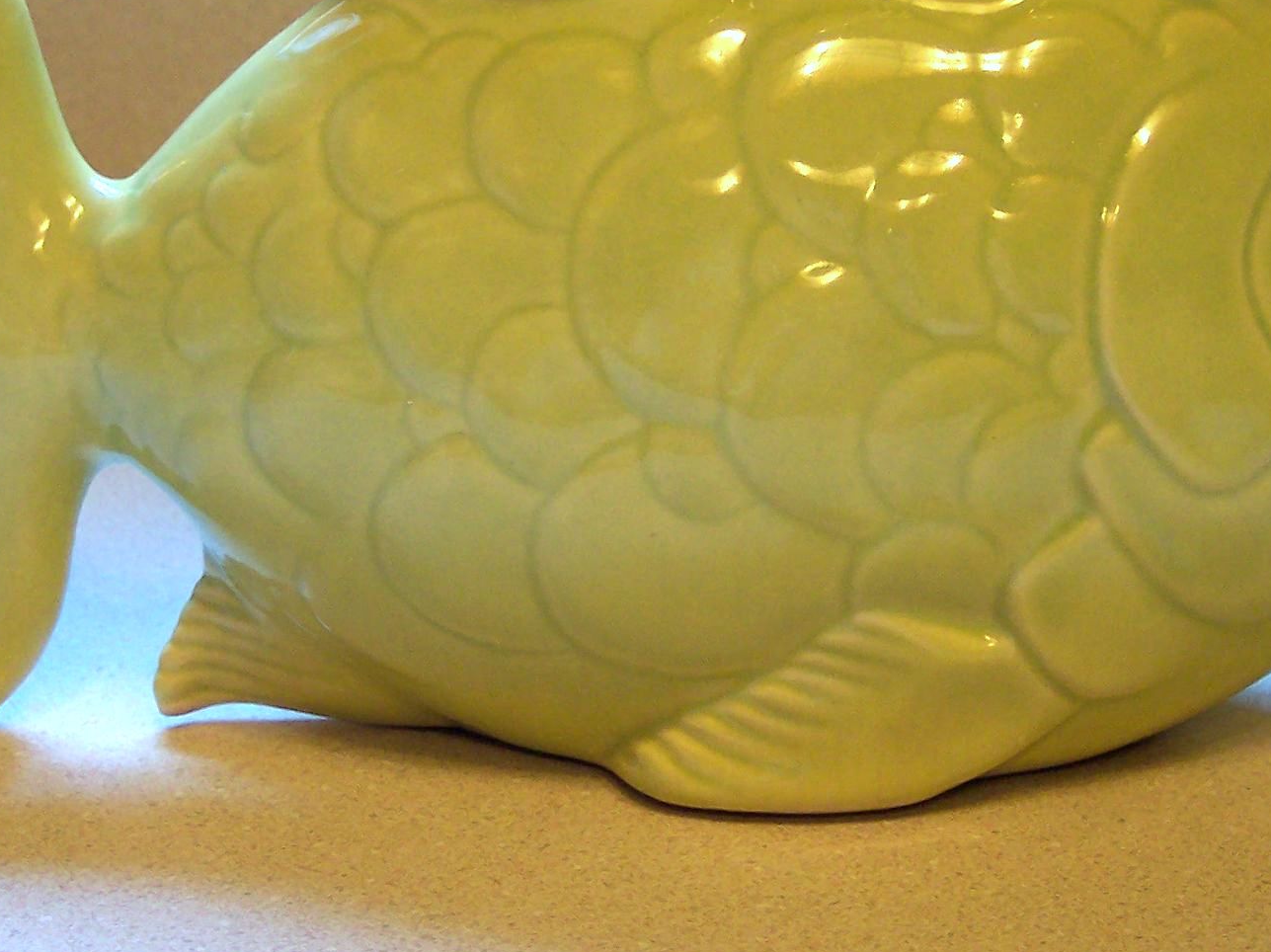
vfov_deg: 25.1
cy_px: 317
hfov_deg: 33.2
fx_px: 2129
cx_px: 643
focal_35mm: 58
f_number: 2.8
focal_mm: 8
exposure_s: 1/30
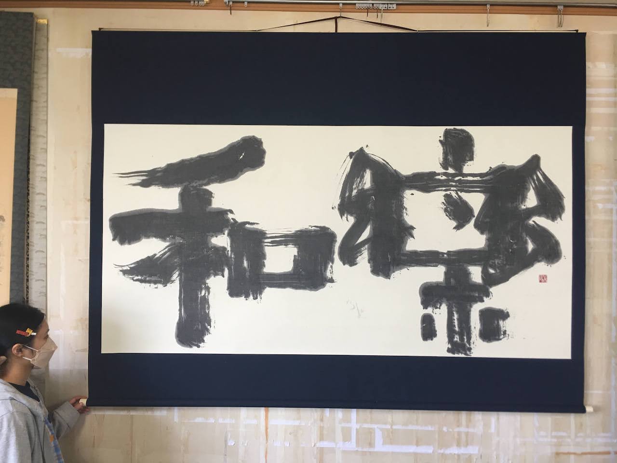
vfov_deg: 48.2
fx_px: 517
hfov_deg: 61.7
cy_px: 232
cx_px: 308
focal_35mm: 29
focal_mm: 4.15
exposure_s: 1/15
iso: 25
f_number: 2.2
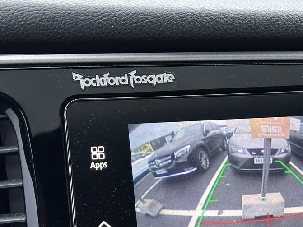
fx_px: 901
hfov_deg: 18.7
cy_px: 195
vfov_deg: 14.2
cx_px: 274
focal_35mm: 103
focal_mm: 6.86
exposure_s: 1/98
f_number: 1.78
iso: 80
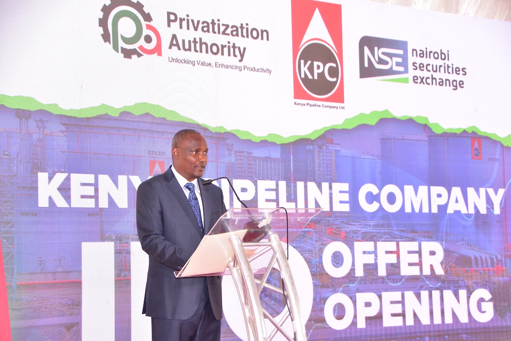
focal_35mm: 78
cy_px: 170
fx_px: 1108
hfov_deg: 26.0
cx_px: 256
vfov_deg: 17.5
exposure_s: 1/200
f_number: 5
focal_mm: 52
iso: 1250
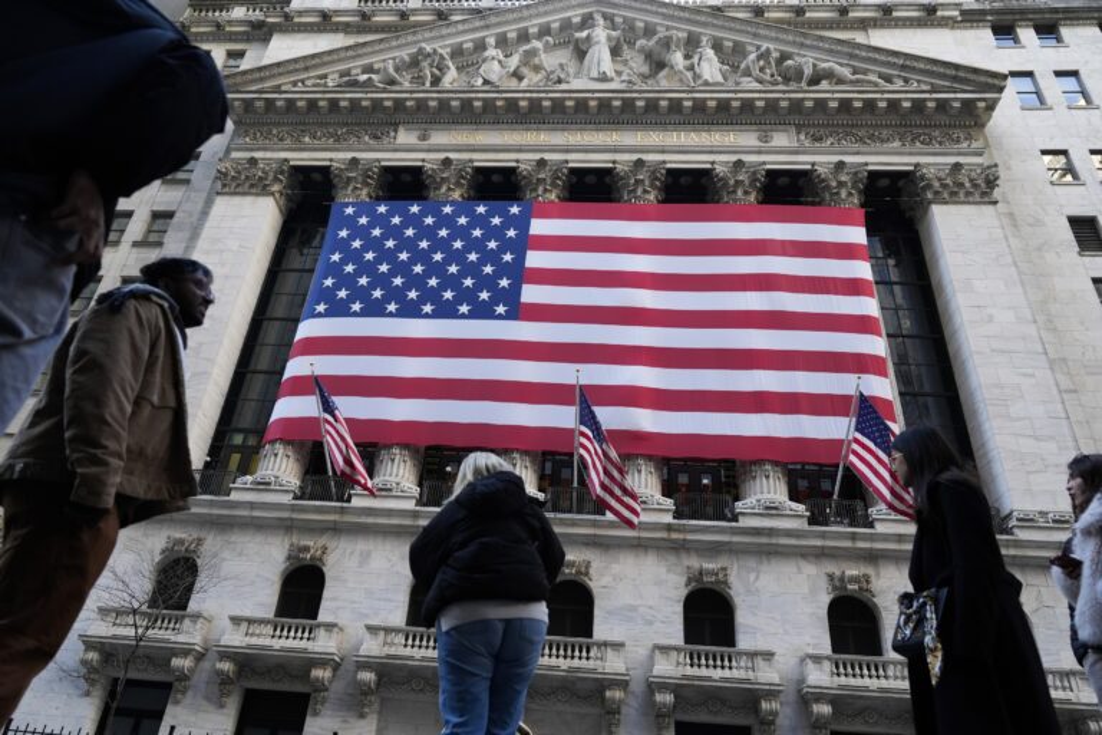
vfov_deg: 53.1
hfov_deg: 73.7
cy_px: 368
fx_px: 735
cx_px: 551
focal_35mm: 24
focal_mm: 24
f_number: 4
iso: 400
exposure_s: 1/250
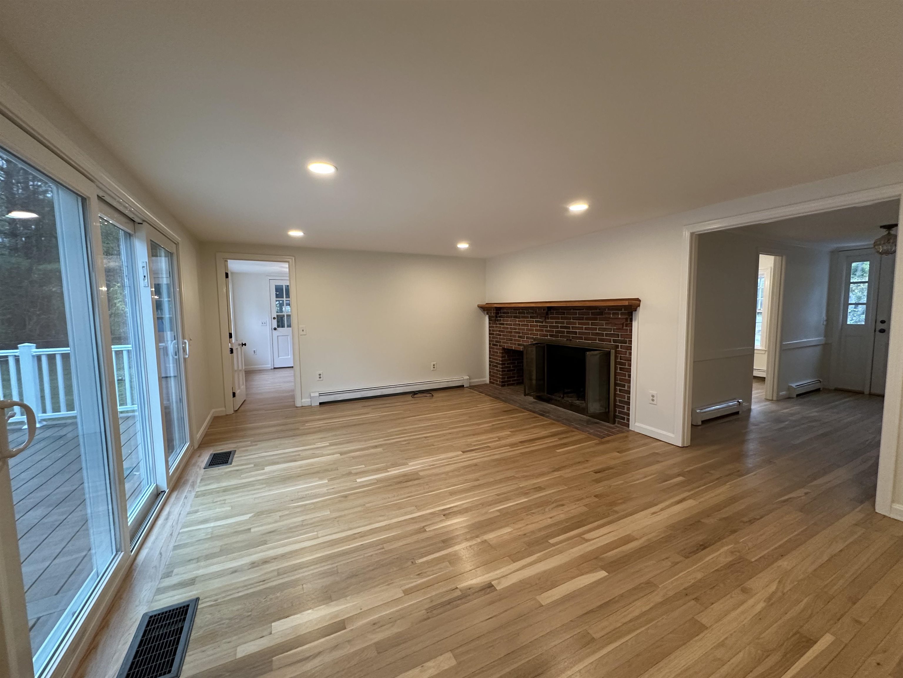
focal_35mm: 14
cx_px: 452
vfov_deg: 85.7
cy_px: 339
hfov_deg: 102.1
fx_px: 365
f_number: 2.2
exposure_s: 1/120
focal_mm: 2.22
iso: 250
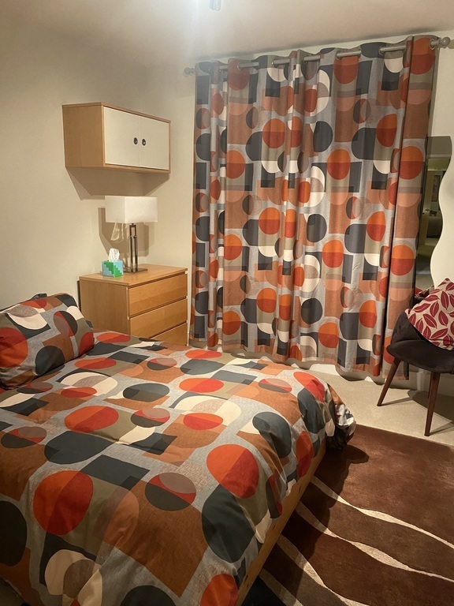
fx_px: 455
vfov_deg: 67.3
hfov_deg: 53.1
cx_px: 227
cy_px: 303
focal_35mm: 26
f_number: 1.8
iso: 500
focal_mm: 4.25
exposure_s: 1/50
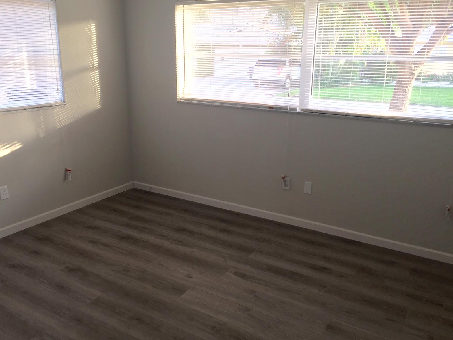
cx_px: 230
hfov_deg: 60.0
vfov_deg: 46.8
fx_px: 393
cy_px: 169
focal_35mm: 30
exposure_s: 1/40
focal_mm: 4.15
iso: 32
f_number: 2.2
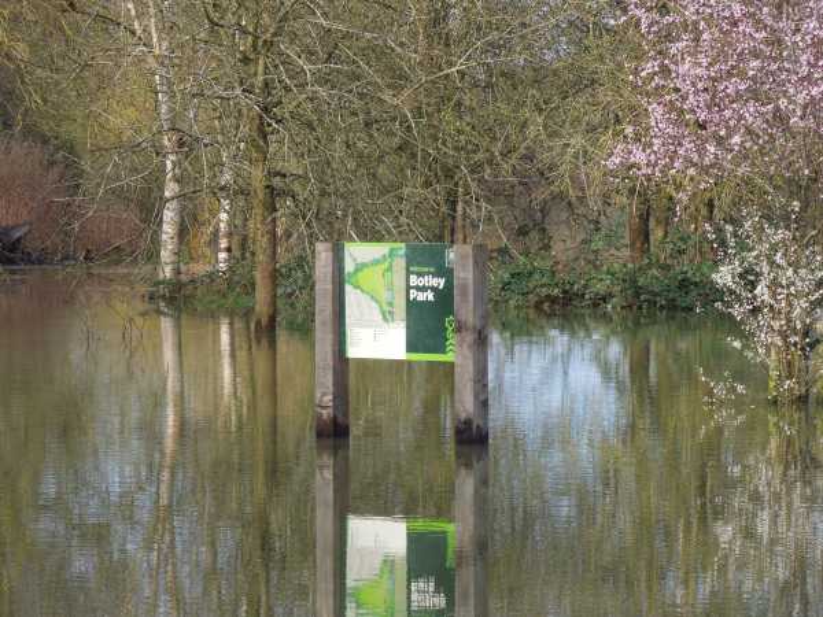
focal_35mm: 191
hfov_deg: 10.4
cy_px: 308
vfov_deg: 7.8
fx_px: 4541
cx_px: 412
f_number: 5
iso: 100
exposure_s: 1/250
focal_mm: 34.4
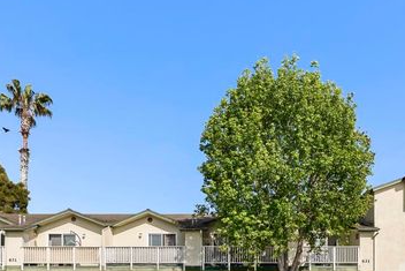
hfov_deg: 67.3
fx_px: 304
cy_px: 180
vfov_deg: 47.2
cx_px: 212
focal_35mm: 27
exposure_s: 1/640
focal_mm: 19
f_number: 8
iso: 500
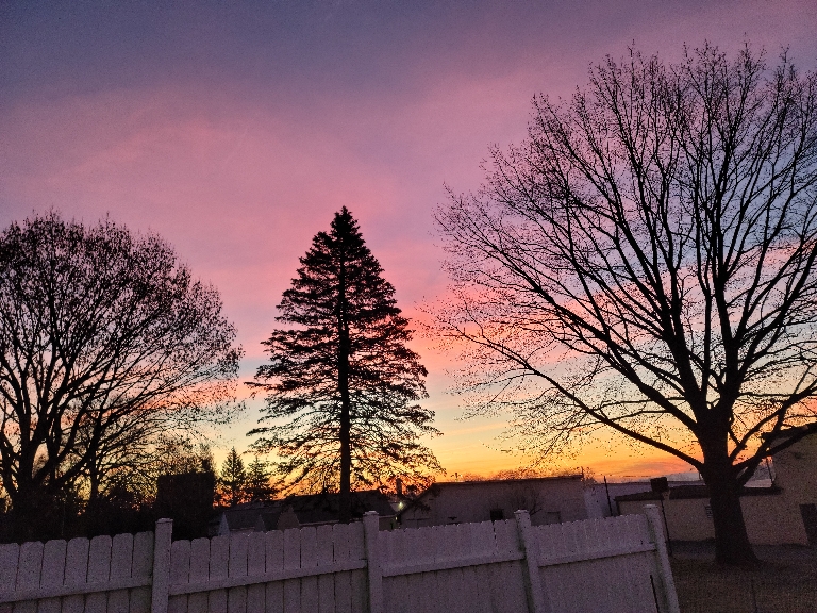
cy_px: 306
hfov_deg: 69.4
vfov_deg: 54.9
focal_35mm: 25
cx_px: 408
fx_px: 590
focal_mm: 7
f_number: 1.8
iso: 80
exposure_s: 1/60
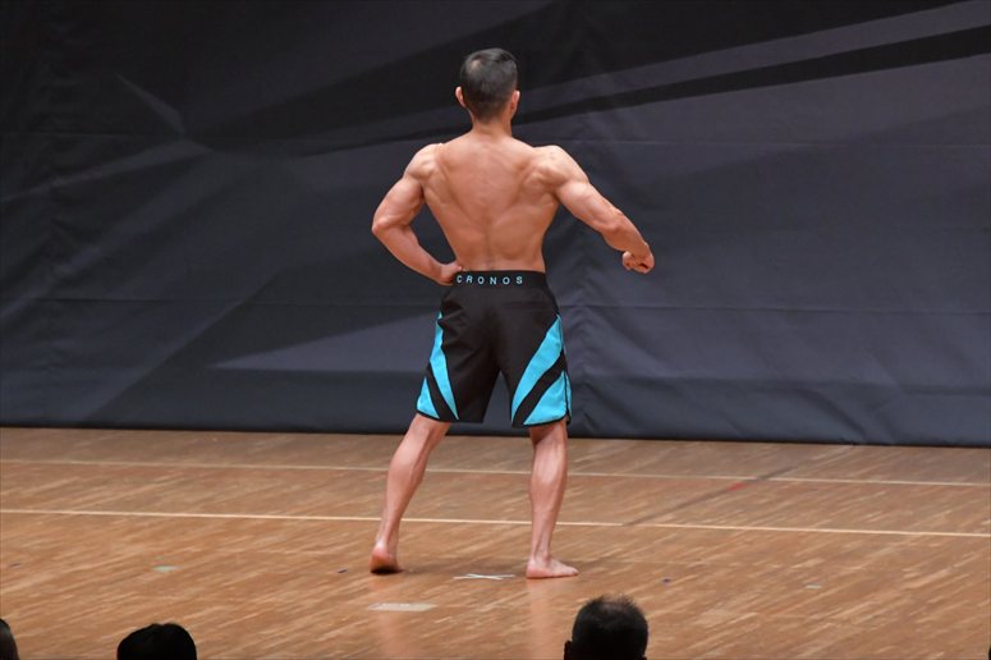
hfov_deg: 7.2
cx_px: 496
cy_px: 330
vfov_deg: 4.8
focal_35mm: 285
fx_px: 7842
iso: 6400
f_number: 5.6
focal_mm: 190
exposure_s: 1/400
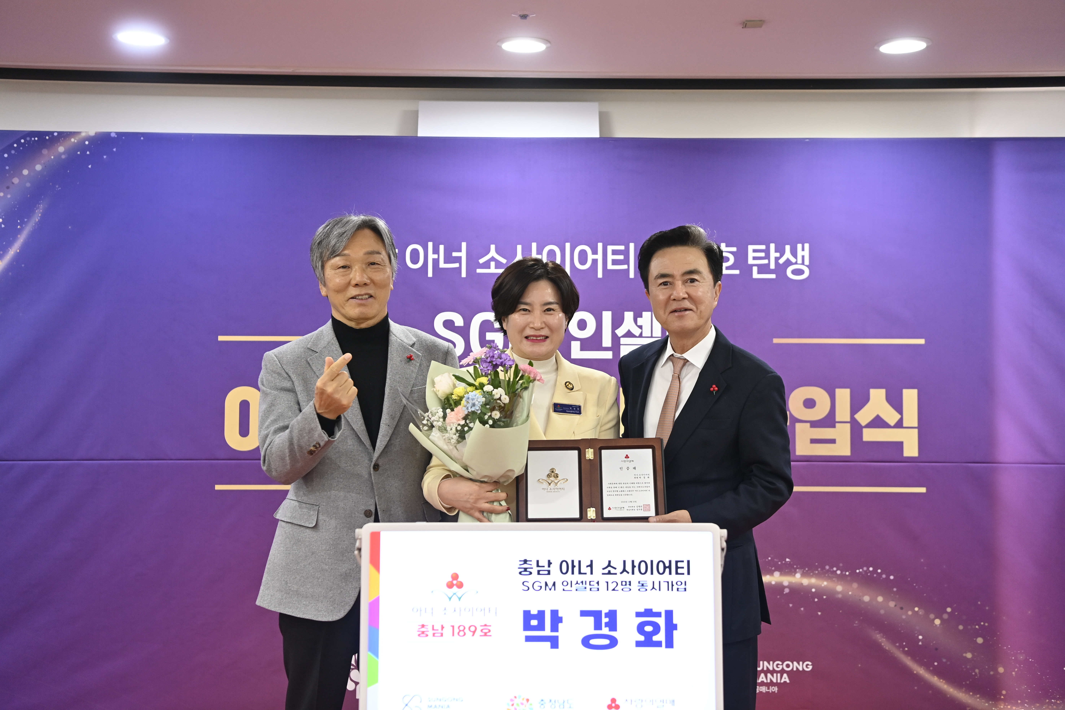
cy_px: 355
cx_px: 532
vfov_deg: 29.9
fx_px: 1331
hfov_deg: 43.6
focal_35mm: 45
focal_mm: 45
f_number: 3.5
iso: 1600
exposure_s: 1/200
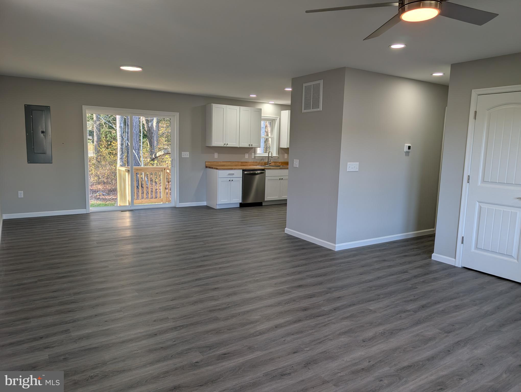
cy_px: 196
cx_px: 260
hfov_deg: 71.5
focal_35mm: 24
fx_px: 362
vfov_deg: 56.9
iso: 27
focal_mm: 6.9
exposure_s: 1/334
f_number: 1.68
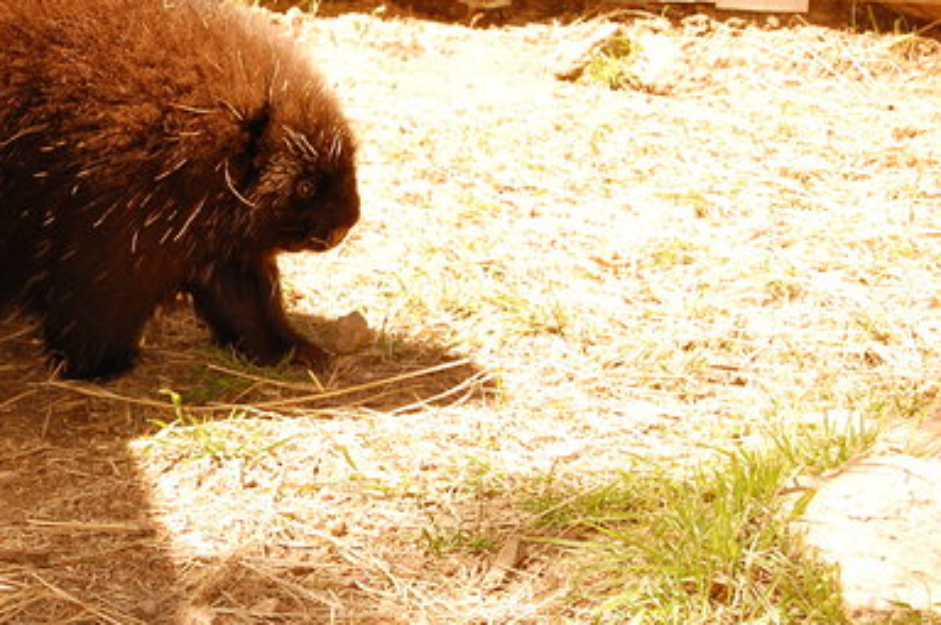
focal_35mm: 172
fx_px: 4491
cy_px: 186
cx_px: 201
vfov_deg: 8.0
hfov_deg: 11.9
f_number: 5.6
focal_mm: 55
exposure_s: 1/320
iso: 400
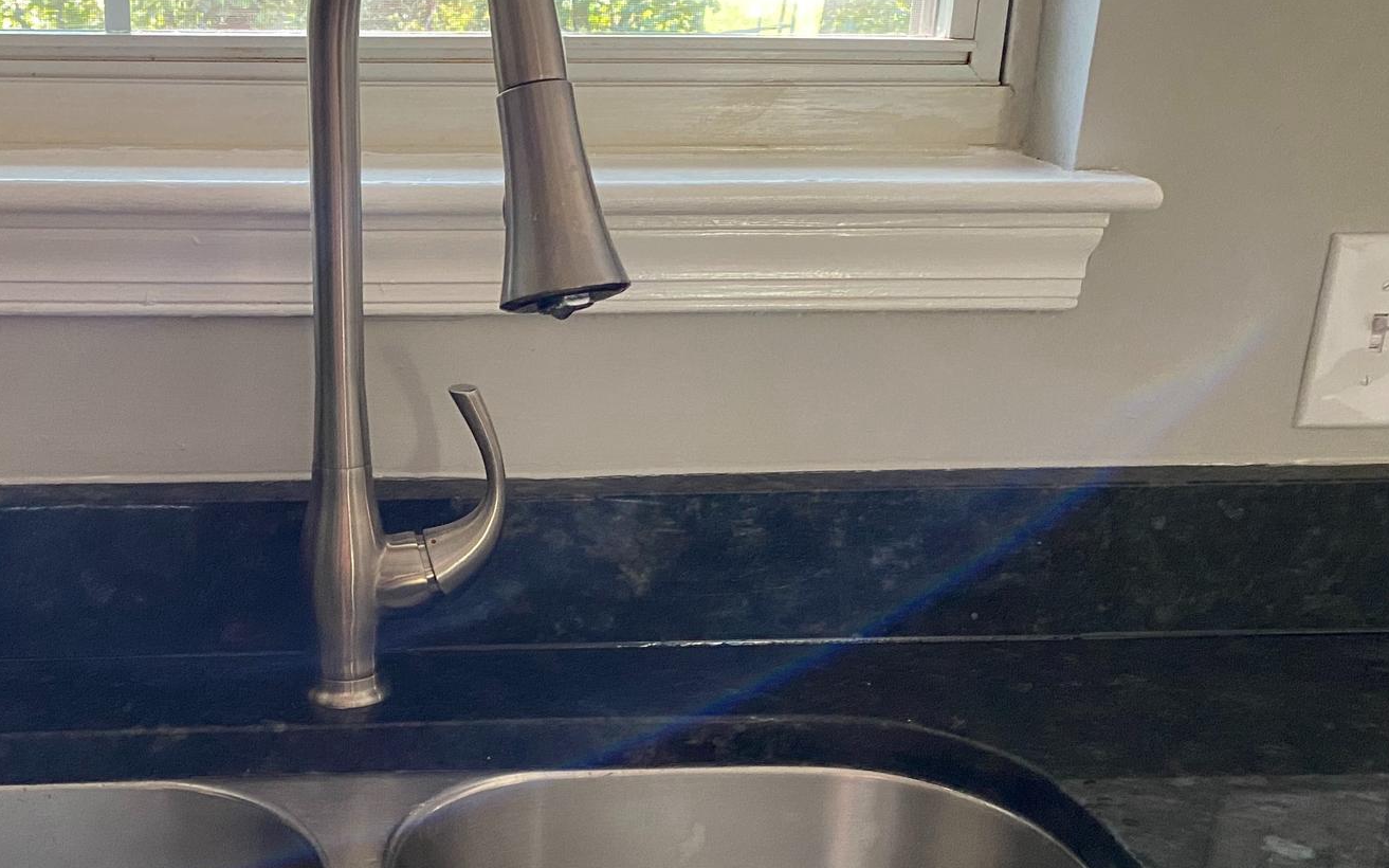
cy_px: 572
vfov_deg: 29.7
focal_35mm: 43
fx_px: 1627
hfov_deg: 45.0
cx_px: 384
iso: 500
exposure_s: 1/53
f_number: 1.8
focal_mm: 4.25
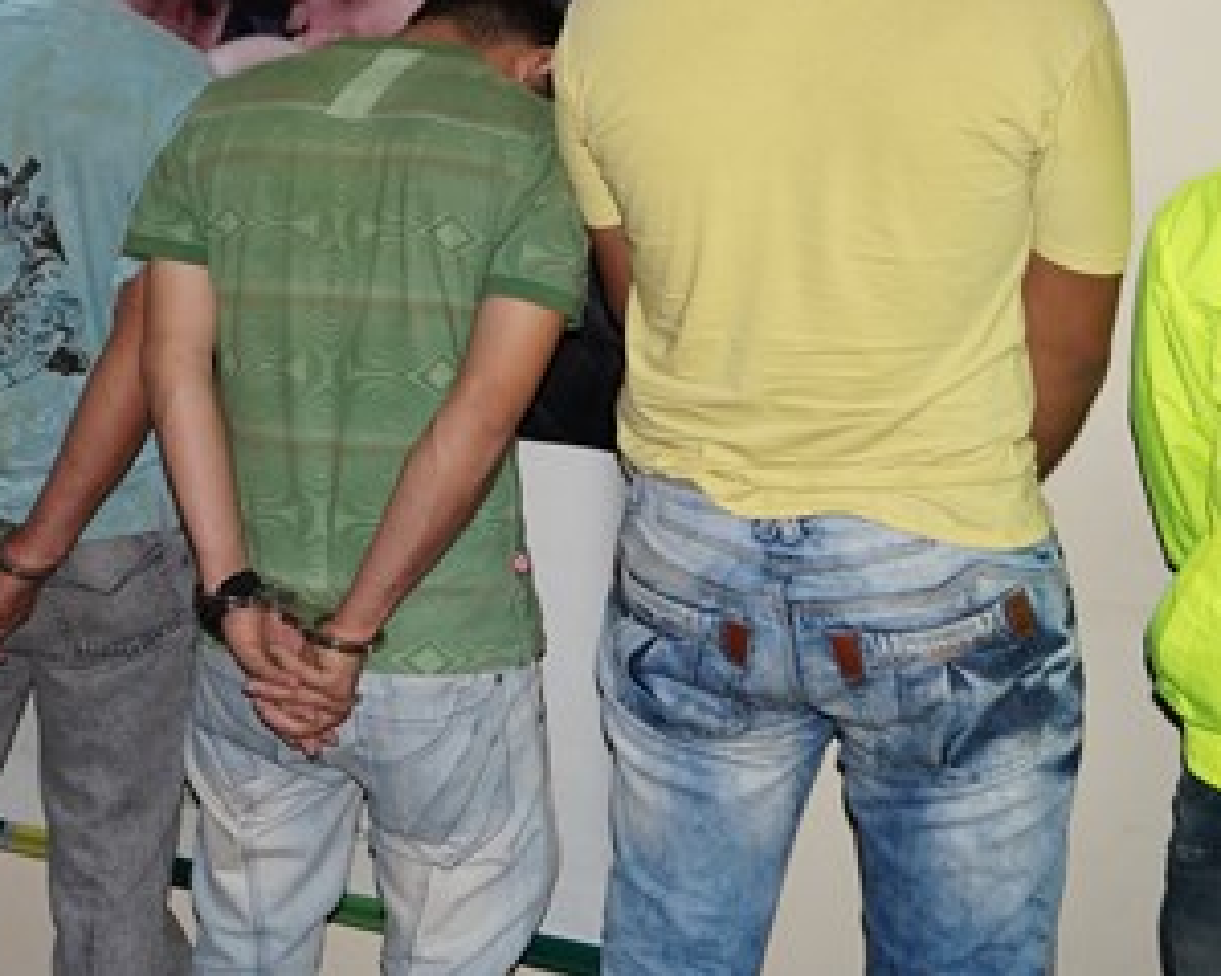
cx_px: 290
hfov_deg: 29.1
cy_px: 57
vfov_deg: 23.1
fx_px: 2312
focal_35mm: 64
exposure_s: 1/60
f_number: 4
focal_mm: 20
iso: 500
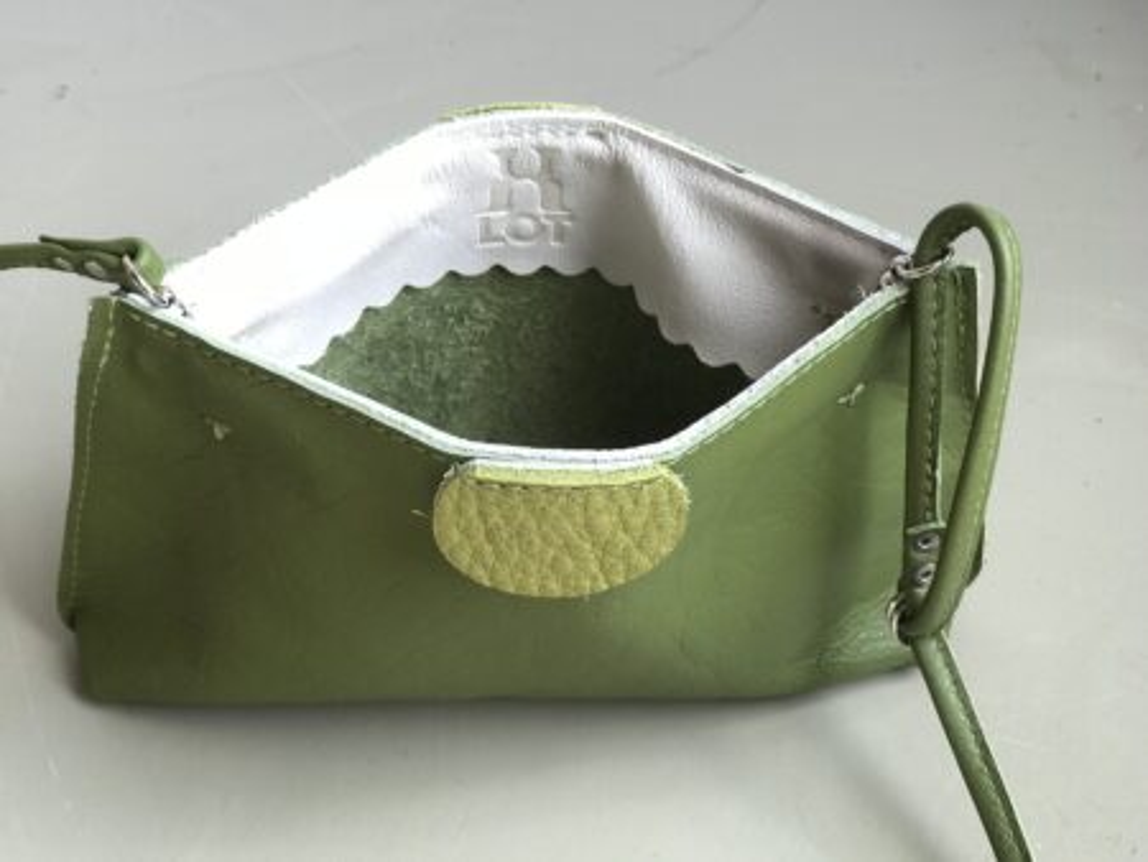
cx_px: 574
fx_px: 1891
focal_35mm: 57
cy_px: 431
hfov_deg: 33.8
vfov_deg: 25.7
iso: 20
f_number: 2.8
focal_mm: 6.6
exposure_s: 1/50
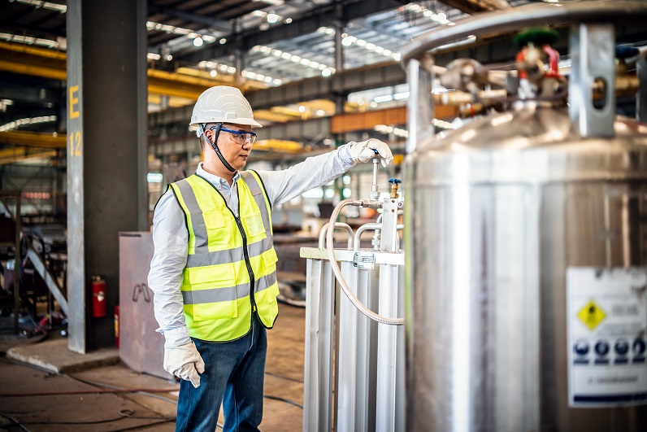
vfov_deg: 37.9
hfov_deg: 54.4
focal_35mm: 35
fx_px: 629
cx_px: 324
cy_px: 216
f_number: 1.4
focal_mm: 35
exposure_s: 1/125
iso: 1000
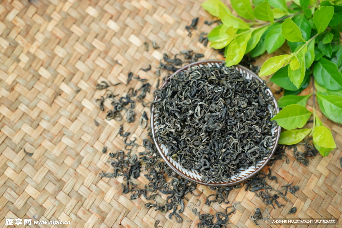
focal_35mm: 41
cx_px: 171
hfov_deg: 47.4
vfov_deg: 32.6
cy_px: 114
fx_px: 390
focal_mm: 41
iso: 200
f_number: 4
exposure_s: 1/200
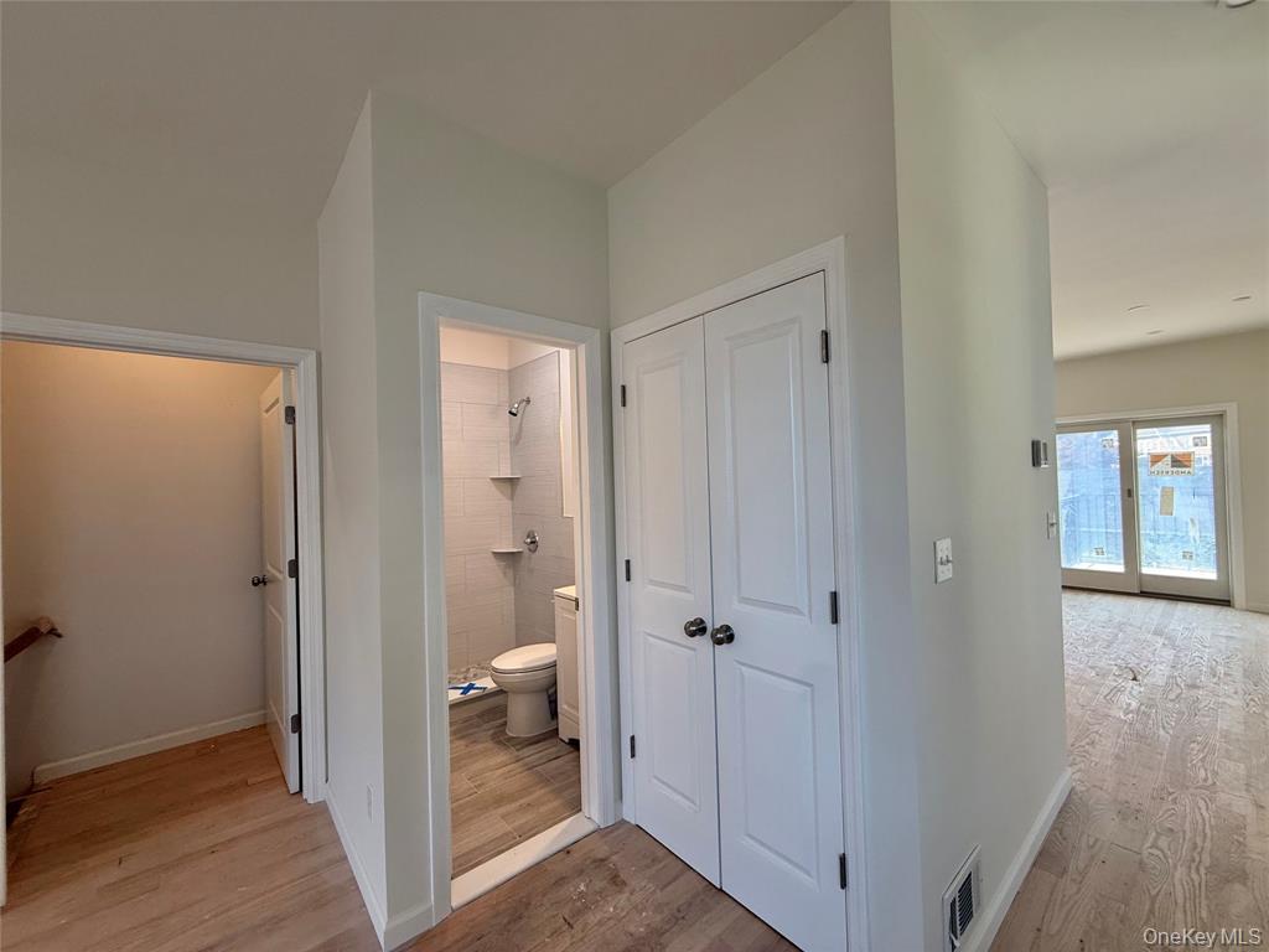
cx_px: 634
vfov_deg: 85.7
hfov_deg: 102.1
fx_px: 513
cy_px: 476
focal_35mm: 14
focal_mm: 2.22
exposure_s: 1/120
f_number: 2.2
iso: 125
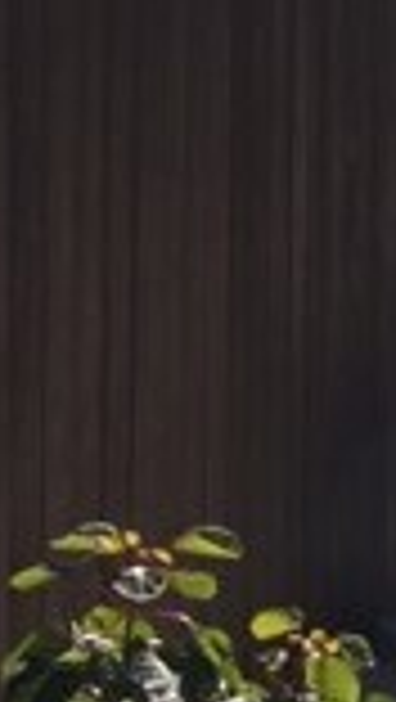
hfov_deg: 5.7
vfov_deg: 10.9
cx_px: 1242
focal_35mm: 197
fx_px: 3670
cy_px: 349
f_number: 13
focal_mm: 18
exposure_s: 1/160
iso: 100
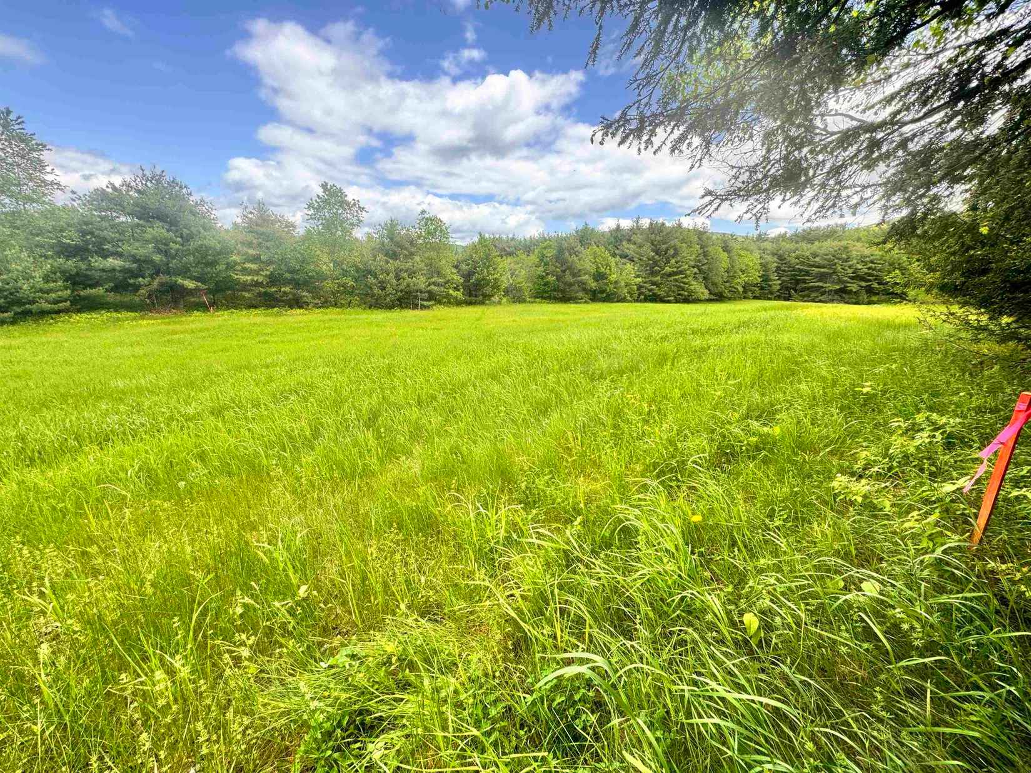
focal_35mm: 14
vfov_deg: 85.7
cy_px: 386
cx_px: 516
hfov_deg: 102.1
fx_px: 417
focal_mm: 2.22
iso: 50
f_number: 2.2
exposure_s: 1/357
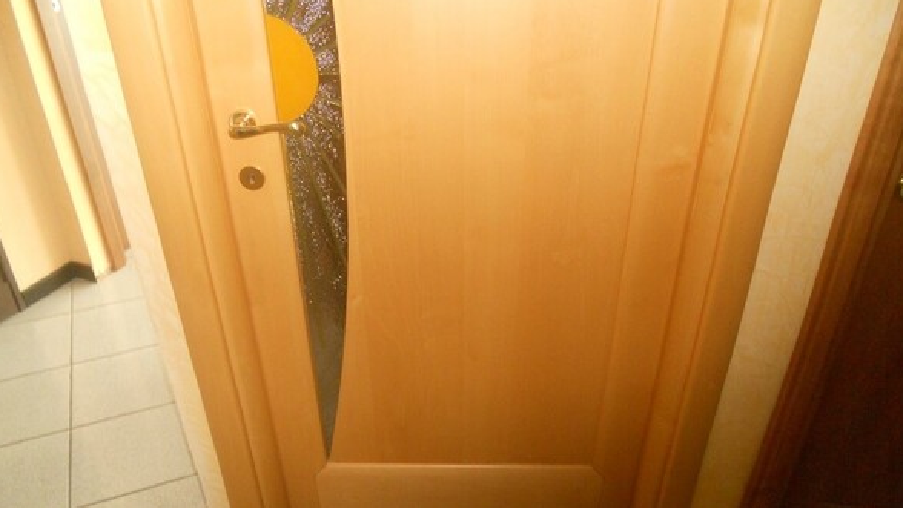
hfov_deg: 64.3
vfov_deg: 38.8
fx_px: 718
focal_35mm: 30
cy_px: 307
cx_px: 452
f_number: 3.2
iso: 320
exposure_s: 1/25
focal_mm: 4.9
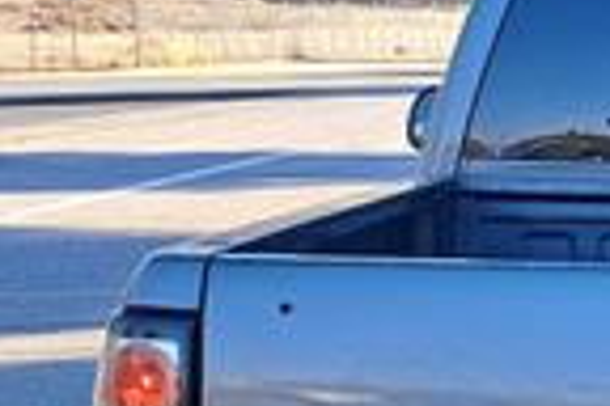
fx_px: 1474
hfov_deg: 19.8
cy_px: 495
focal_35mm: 87
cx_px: 949
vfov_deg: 15.1
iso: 50
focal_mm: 5.23
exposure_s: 1/147
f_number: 1.8
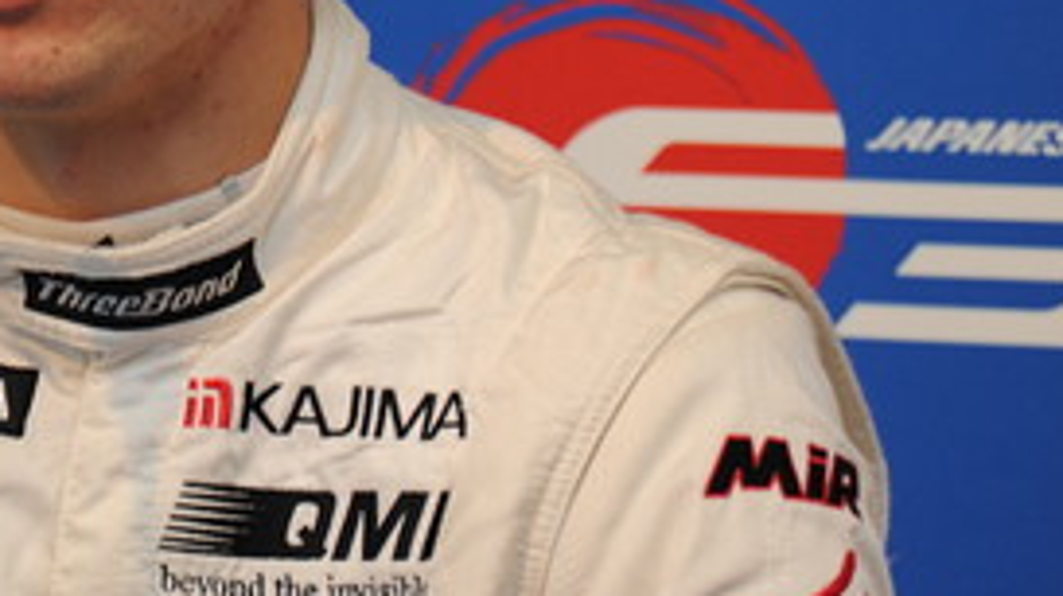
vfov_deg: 2.2
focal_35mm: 553
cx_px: -136
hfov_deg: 3.9
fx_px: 15573
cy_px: 74
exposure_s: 1/60
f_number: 6.7
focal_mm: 200
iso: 800
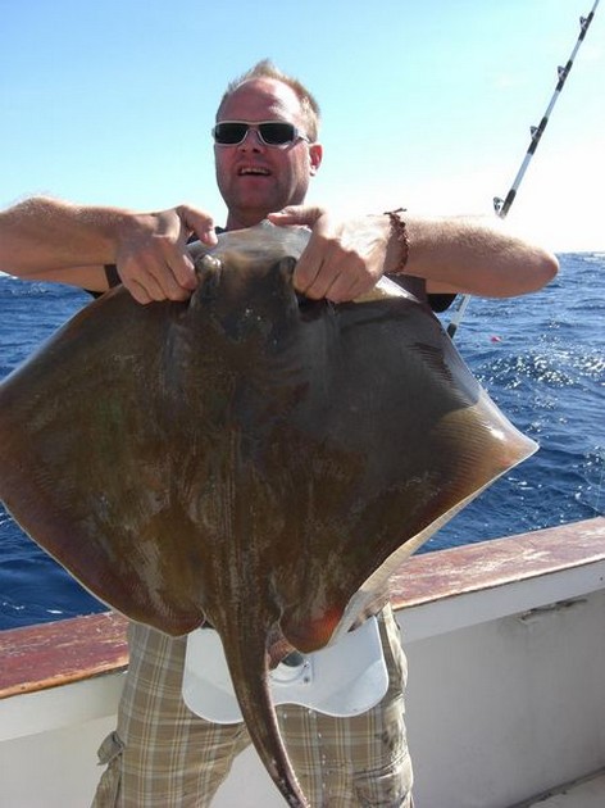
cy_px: 404
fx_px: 886
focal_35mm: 38
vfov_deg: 49.0
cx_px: 302
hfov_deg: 37.7
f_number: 4
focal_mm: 7.9
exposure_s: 1/500
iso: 80
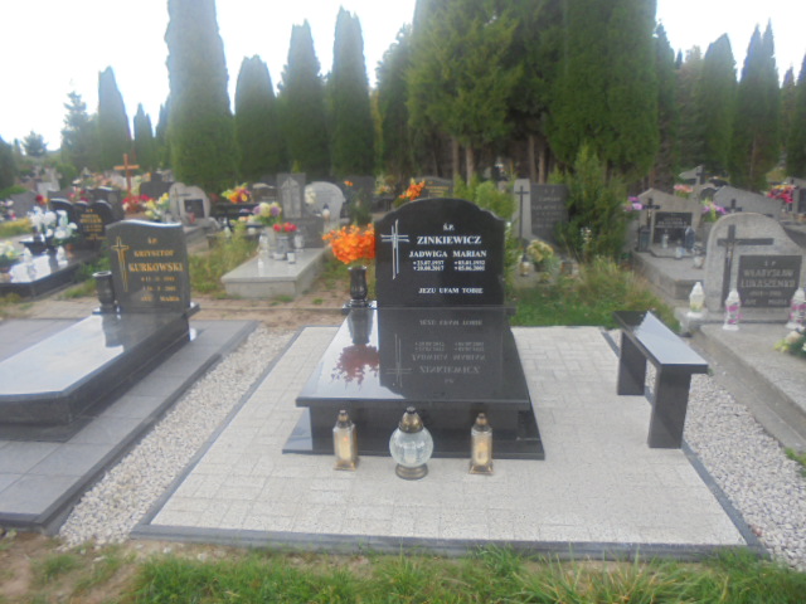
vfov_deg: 53.1
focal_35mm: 26
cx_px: 403
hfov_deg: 67.3
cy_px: 302
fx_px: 605
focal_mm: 4.6
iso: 100
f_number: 3.5
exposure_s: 1/80
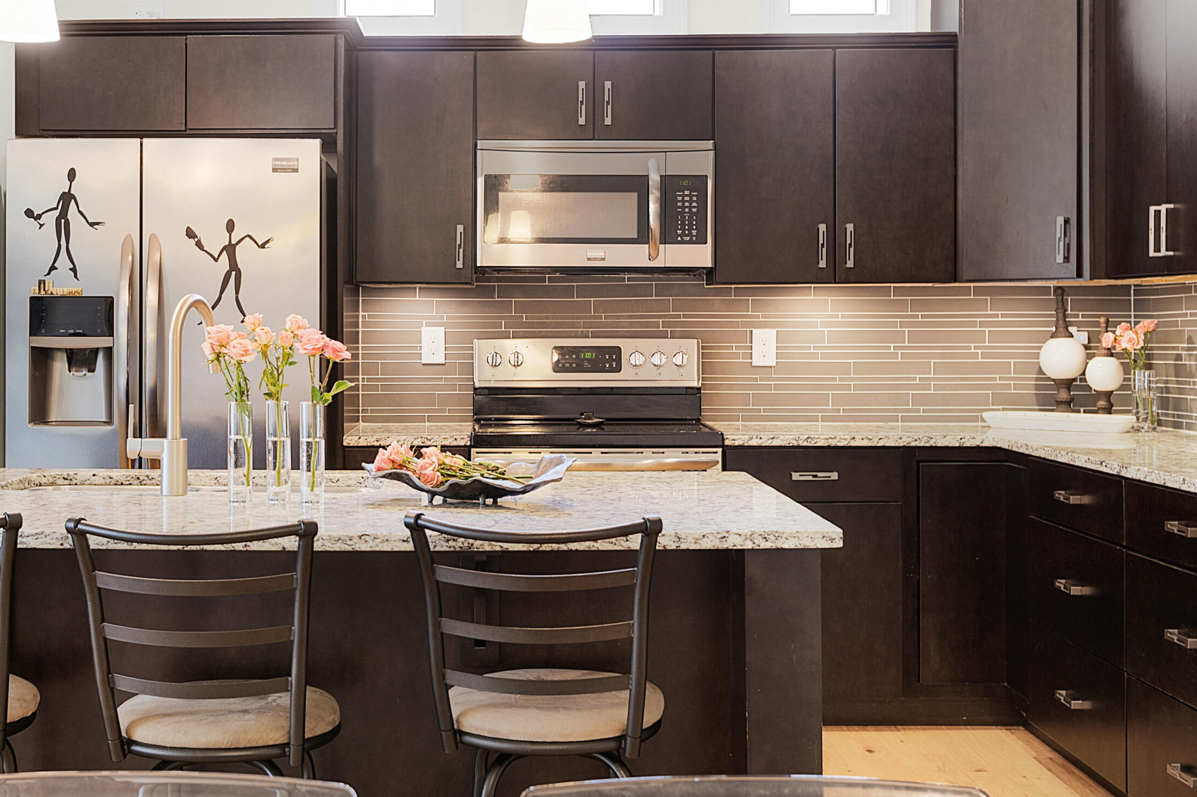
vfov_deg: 27.5
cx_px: 443
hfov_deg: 40.1
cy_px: 321
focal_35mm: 49
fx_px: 1629
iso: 100
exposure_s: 1/13
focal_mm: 24
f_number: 4
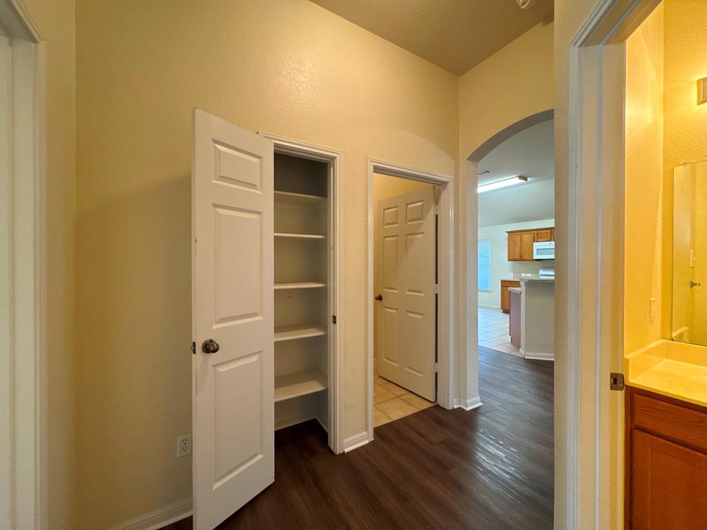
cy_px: 265
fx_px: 286
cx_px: 354
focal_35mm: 14
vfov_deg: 85.7
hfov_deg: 102.1
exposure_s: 1/60
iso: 320
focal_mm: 2.22
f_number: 2.2
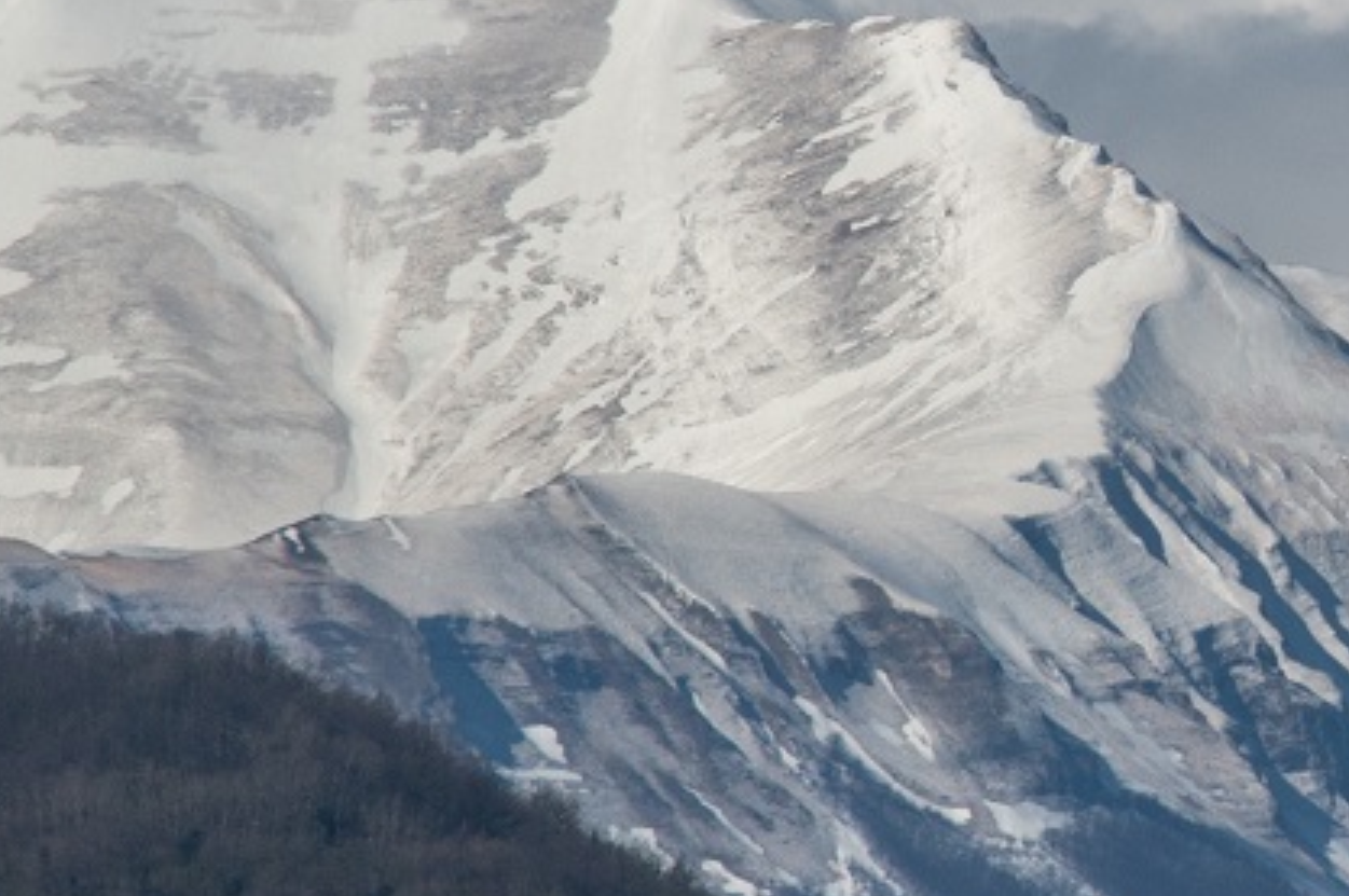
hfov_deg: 2.7
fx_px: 28707
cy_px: 437
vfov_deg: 1.8
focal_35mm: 767
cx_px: 1663
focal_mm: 200
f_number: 11
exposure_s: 1/2000
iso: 400
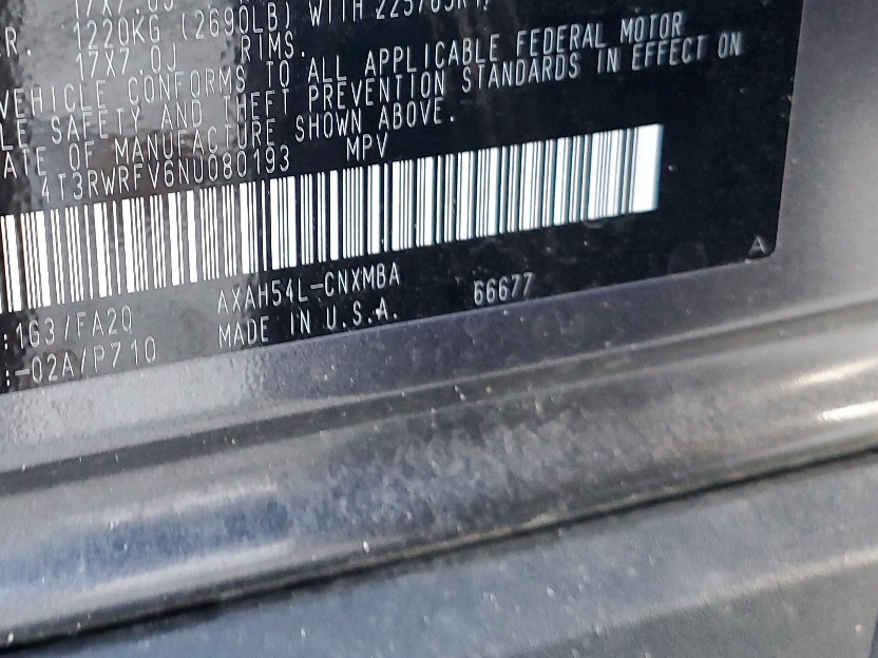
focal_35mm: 50
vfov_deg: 28.3
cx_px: 256
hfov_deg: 37.5
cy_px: 99
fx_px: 1268
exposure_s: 1/50
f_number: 1.5
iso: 253
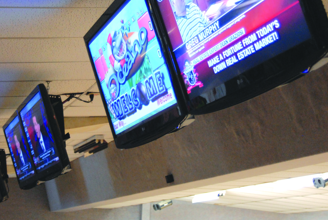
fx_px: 702
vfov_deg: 17.7
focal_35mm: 77
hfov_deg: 26.2
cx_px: 135
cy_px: 84
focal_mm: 40
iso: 1000
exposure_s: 1/30
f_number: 4.2
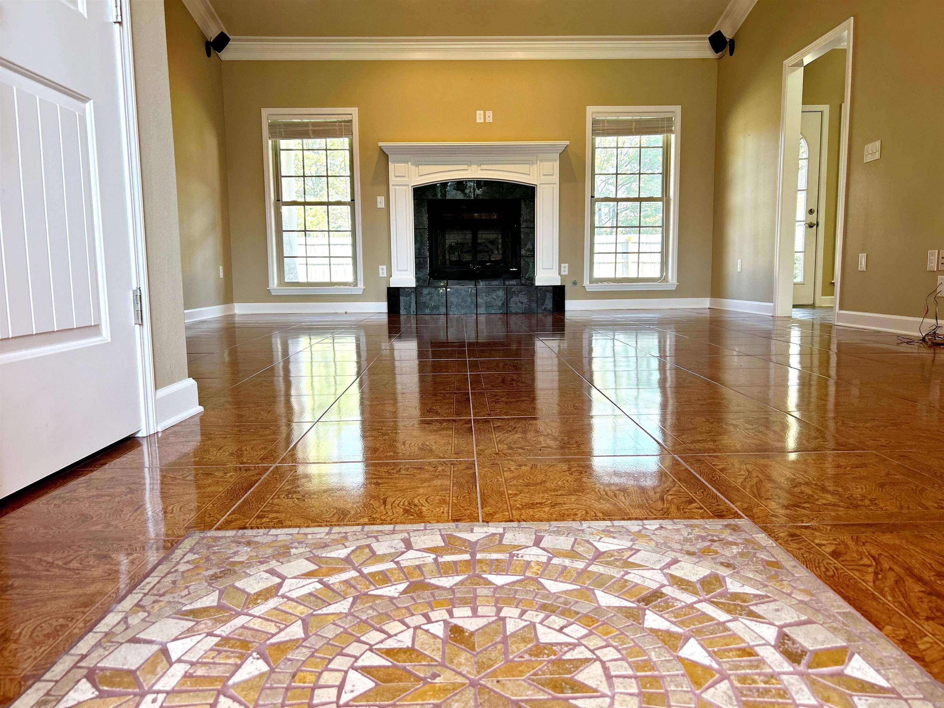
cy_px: 354
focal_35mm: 26
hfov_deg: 67.3
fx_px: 709
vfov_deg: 53.1
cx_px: 472
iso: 80
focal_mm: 5.7
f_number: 1.5
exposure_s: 1/120
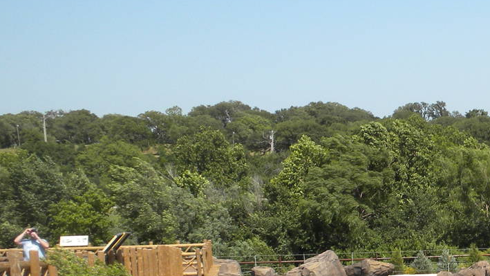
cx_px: 498
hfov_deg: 22.5
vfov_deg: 13.0
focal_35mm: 91
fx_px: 1182
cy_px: 333
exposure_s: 1/90.2
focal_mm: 6.6
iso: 64
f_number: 10
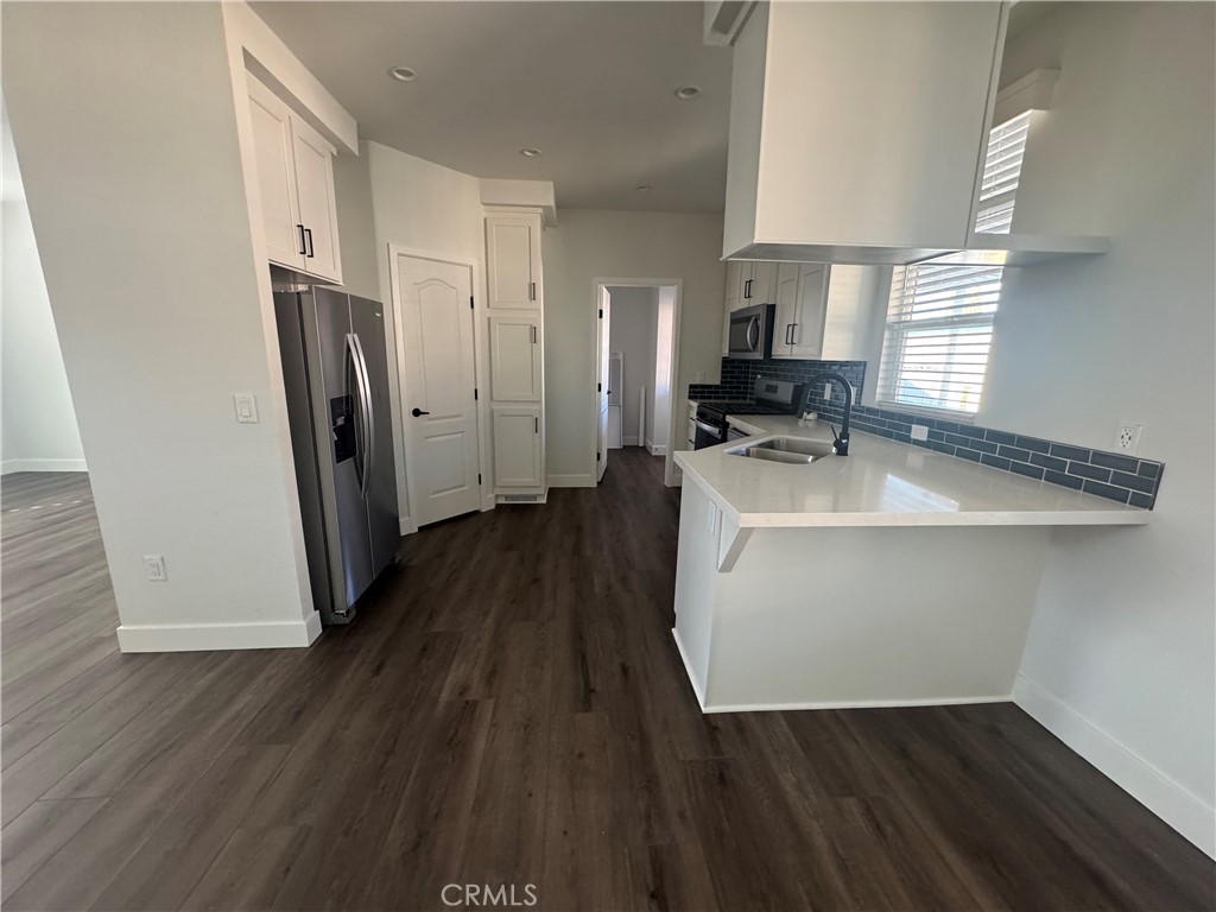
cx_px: 608
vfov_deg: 85.7
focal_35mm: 14
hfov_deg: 102.1
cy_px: 456
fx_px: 492
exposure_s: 1/87
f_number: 2.2
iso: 320
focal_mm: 2.22
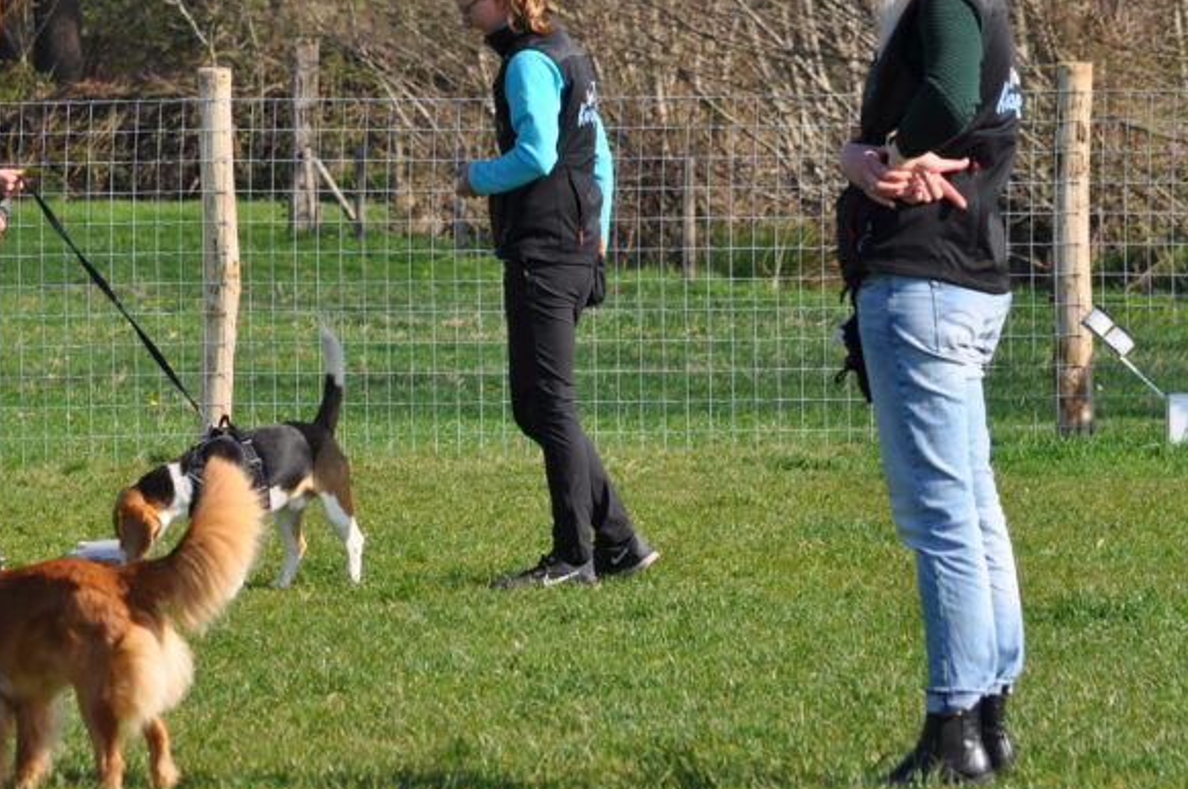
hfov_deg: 7.1
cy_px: 368
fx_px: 9592
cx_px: 274
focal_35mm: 291
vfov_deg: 4.7
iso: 200
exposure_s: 1/400
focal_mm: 110
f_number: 7.1
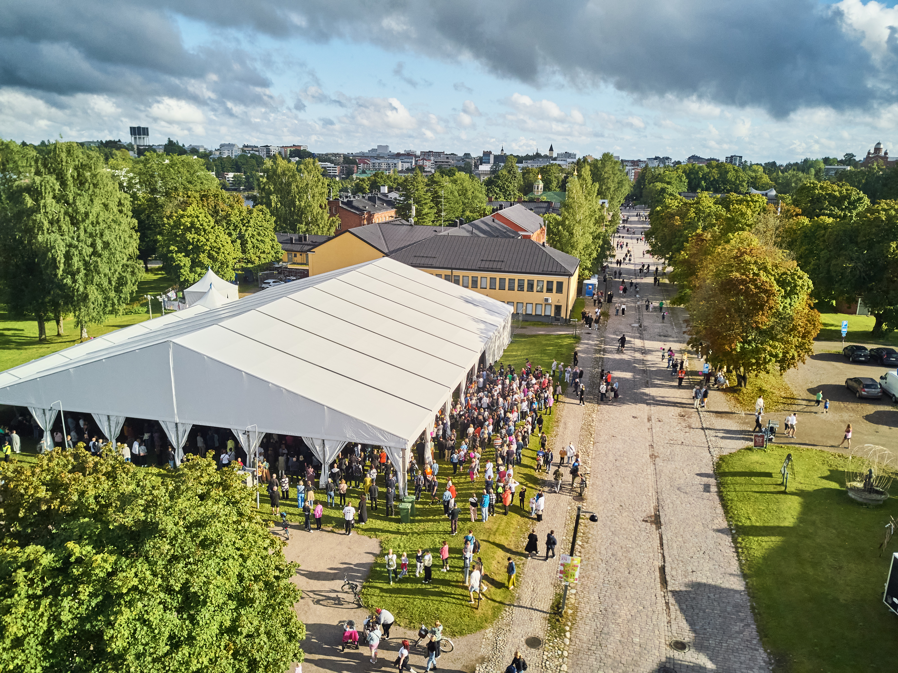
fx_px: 674
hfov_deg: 67.3
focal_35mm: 26
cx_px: 449
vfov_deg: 53.0
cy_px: 336
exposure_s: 1/2000
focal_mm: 4.73
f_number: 2.2
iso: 100
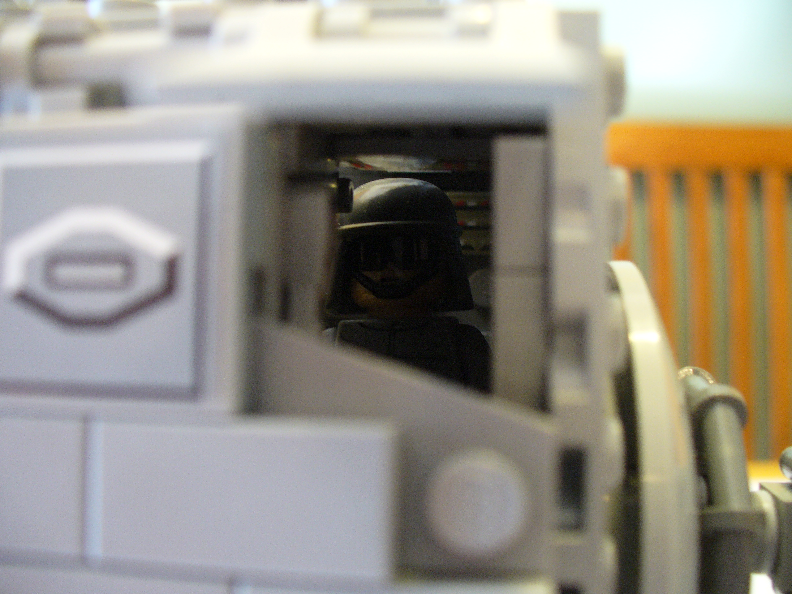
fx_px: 847
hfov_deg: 50.1
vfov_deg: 38.7
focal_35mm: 37
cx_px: 396
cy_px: 297
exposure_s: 1/13
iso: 150
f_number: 2.8
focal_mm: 6.1
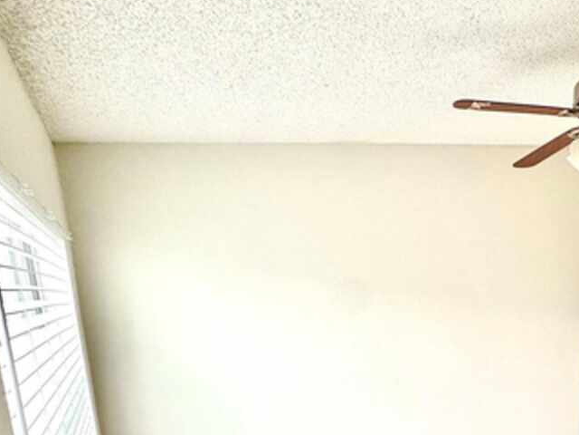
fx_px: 468
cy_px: 407
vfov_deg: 44.4
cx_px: 558
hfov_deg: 52.5
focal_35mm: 28
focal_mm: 2.22
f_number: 2.2
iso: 320
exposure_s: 1/99
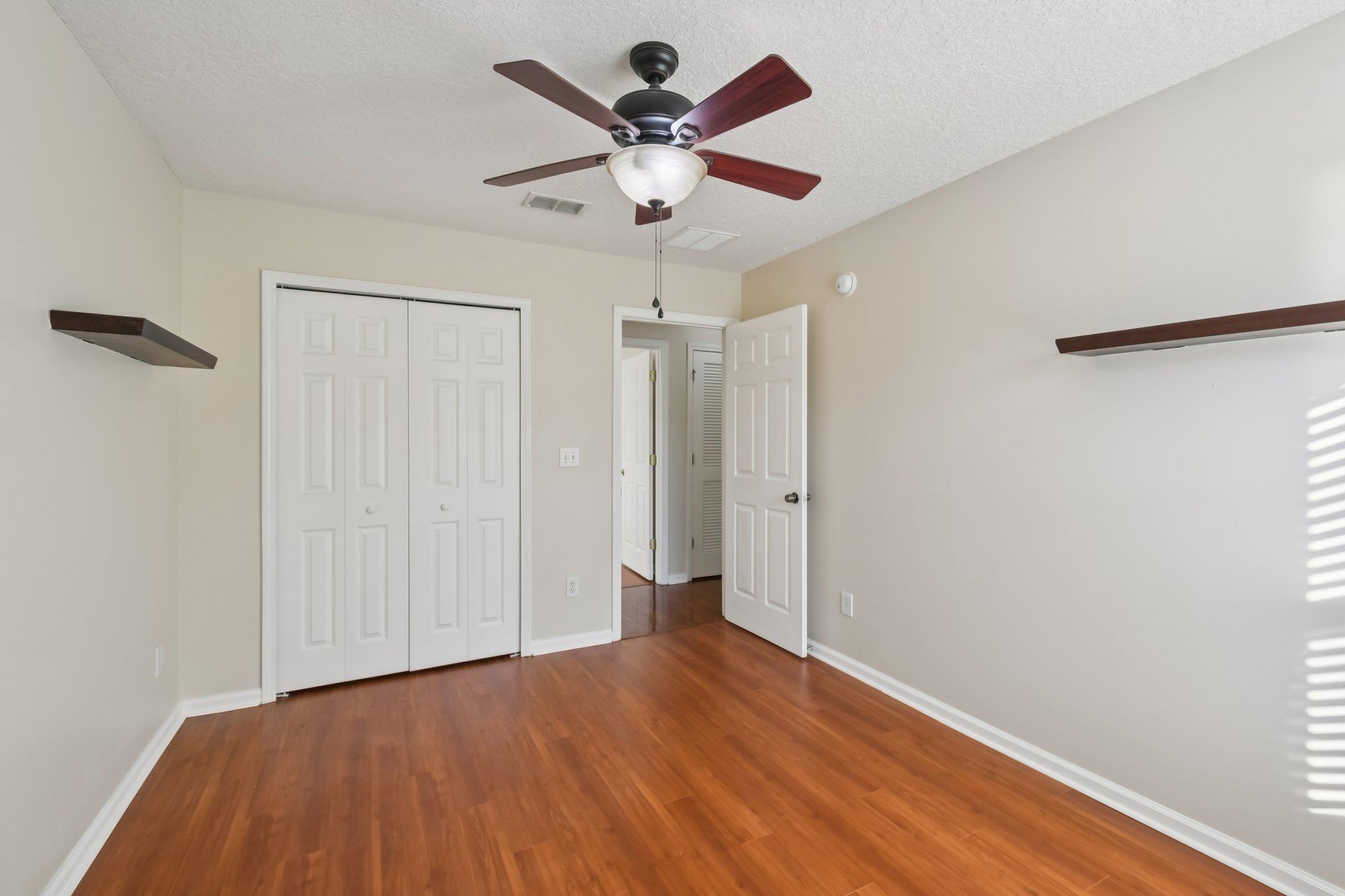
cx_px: 672
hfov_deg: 100.4
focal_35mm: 15
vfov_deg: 77.3
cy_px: 448
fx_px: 560
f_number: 8
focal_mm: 10
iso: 400
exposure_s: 1/40
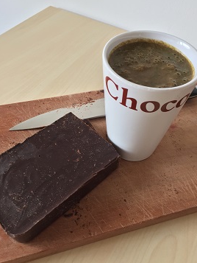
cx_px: 100
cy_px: 132
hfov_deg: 46.8
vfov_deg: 59.9
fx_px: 228
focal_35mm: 30
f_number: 2.2
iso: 64
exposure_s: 1/30
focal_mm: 4.15
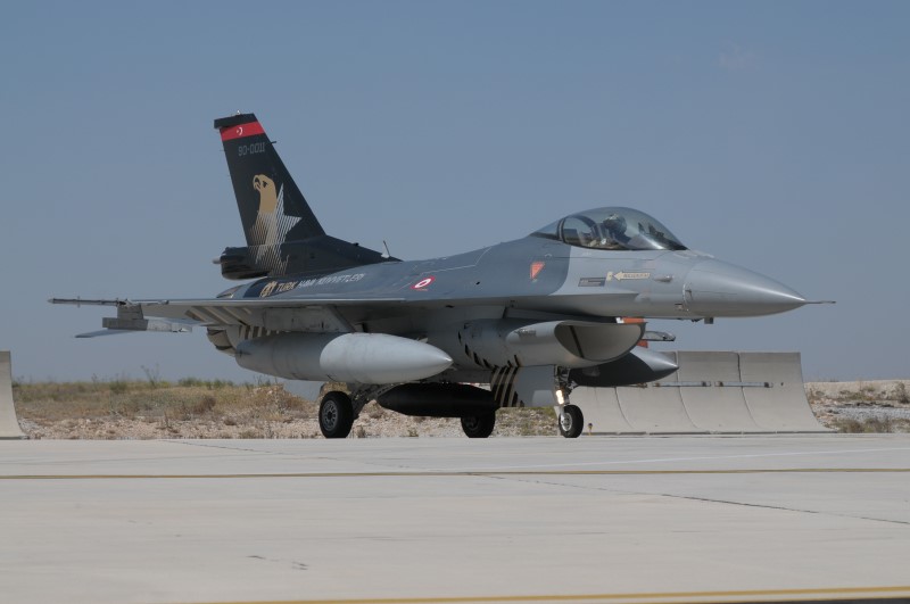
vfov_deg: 11.7
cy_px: 302
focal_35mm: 117
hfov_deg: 17.5
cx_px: 455
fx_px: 2953
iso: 200
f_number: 9
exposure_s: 1/1250
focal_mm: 78
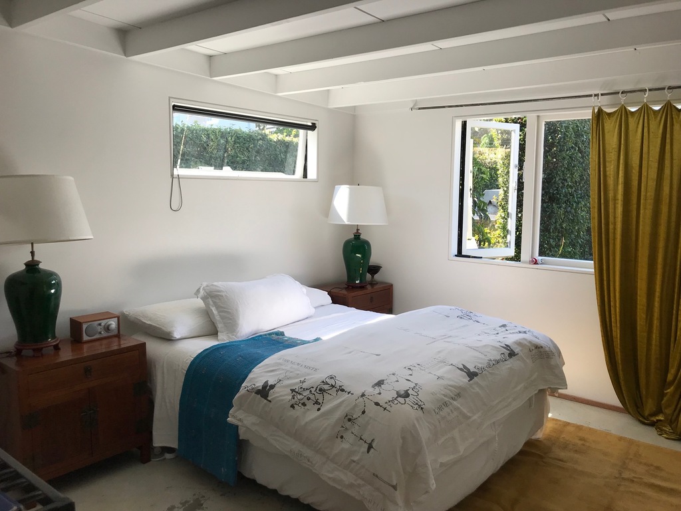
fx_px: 551
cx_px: 340
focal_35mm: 28
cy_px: 256
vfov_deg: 49.7
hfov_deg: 63.4
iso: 20
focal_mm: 3.99
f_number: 1.8
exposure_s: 1/316
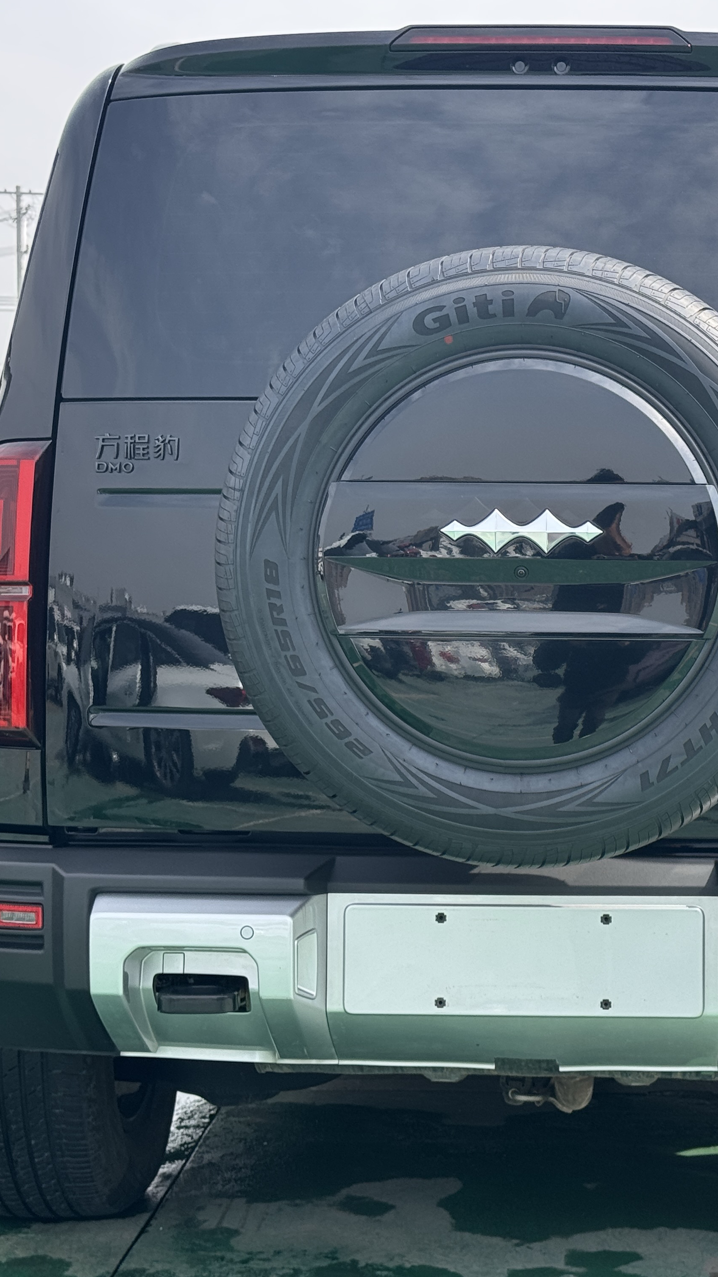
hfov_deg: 17.1
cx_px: 561
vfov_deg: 30.2
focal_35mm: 70
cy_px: 638
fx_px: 2370
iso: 64
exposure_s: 1/1114
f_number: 1.78
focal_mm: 6.76
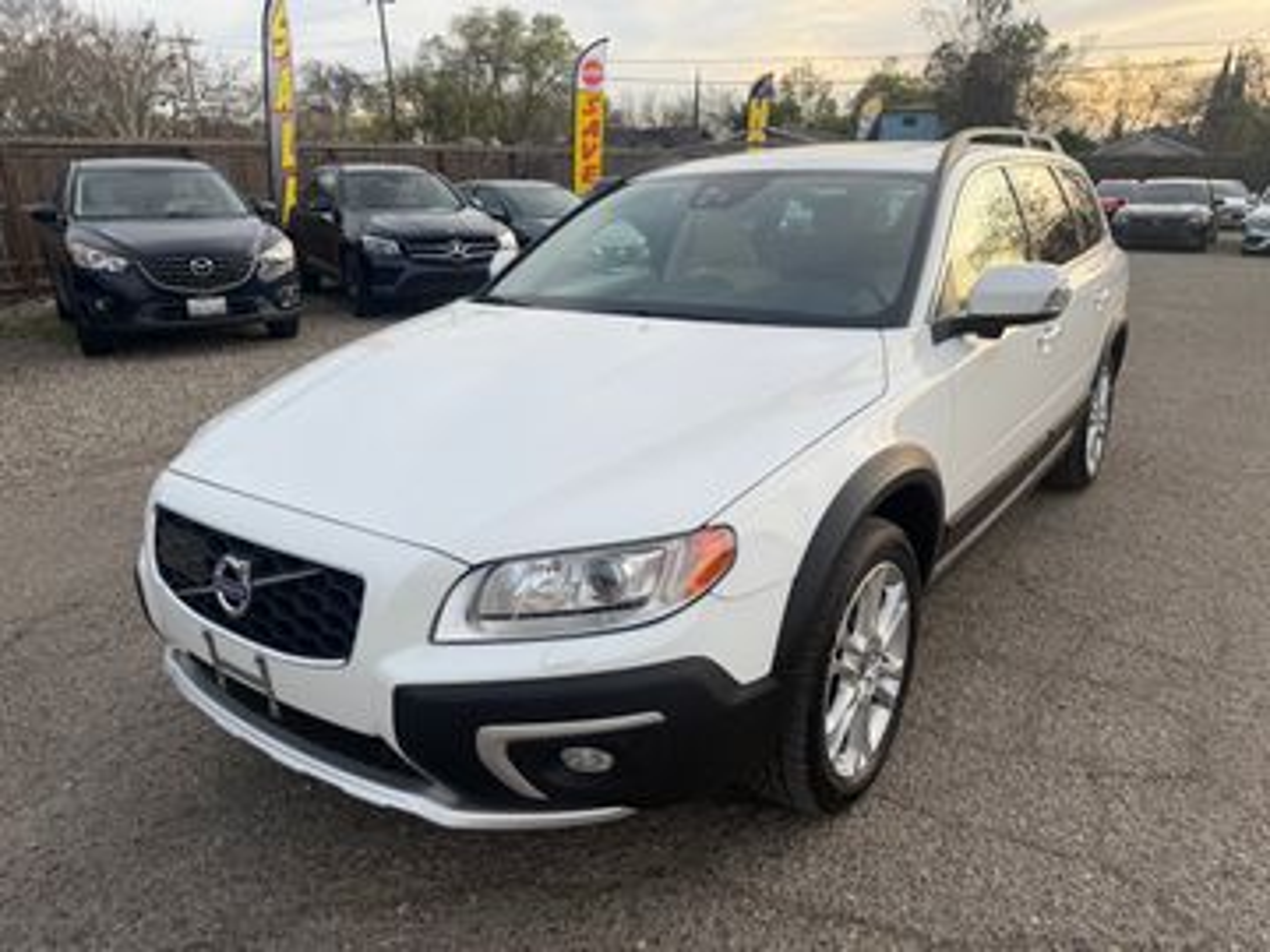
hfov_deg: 71.6
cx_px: 635
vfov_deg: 56.8
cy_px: 476
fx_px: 881
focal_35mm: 24
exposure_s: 1/722
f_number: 1.78
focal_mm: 6.76
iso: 80
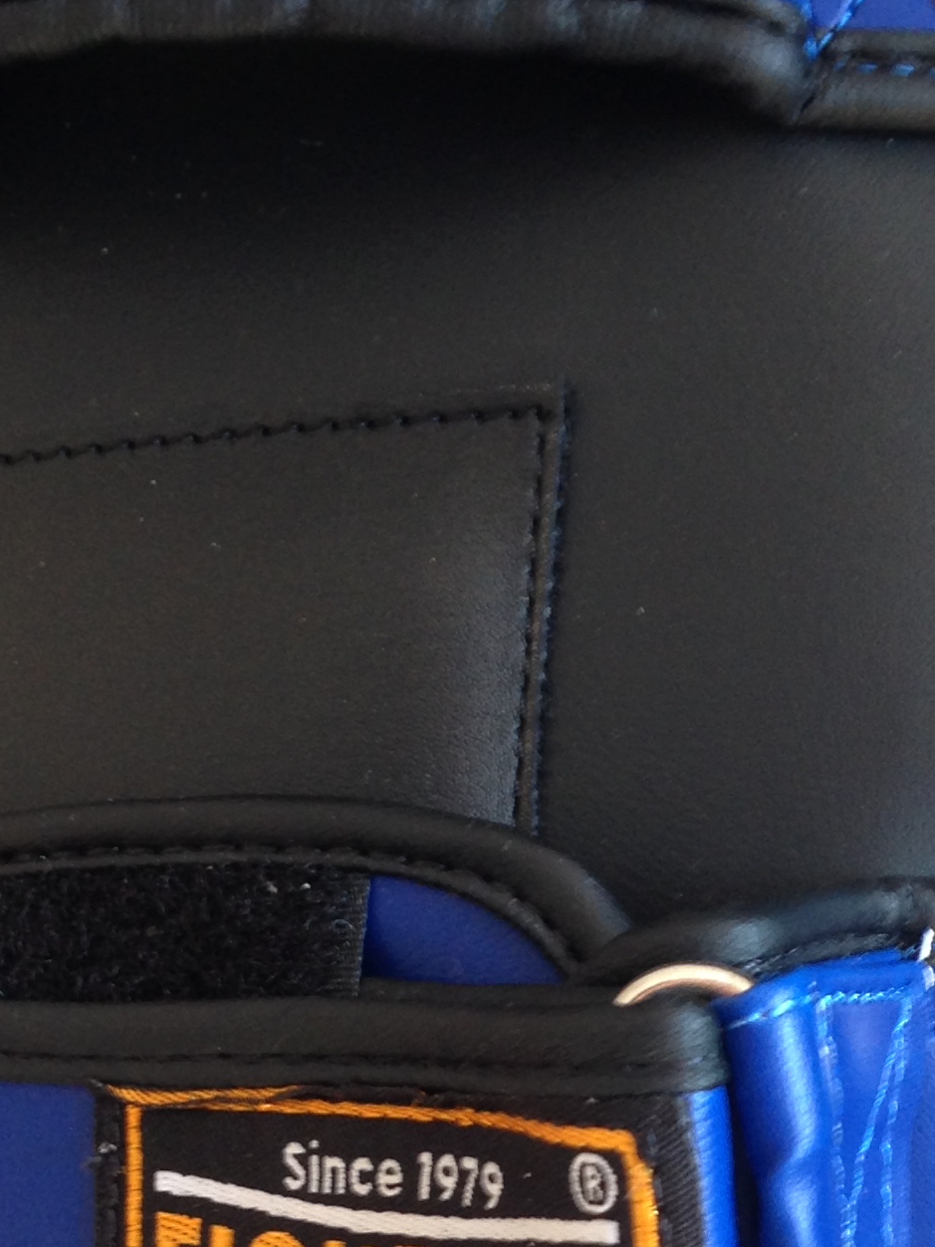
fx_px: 3097
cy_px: 1251
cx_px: 704
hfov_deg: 17.1
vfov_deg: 21.9
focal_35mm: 86
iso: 64
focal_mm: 4.12
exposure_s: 1/20
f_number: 2.4
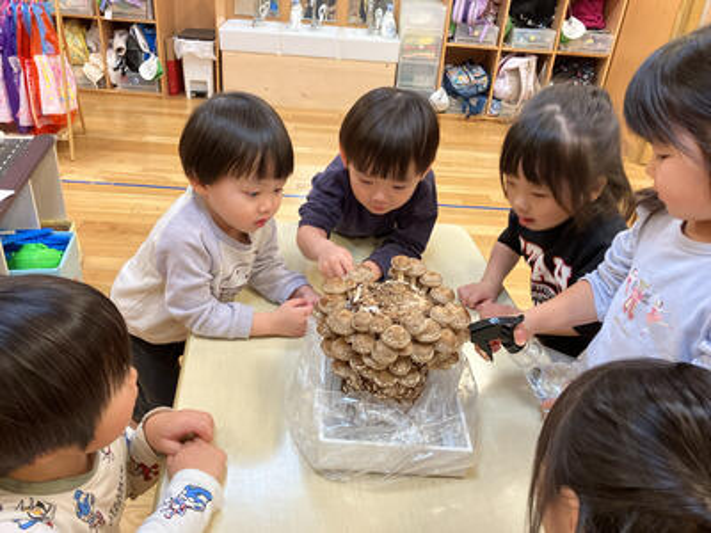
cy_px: 266
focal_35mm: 28
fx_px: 575
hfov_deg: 63.4
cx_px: 356
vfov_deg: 49.7
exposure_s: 1/50
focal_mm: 3.99
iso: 100
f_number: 1.8
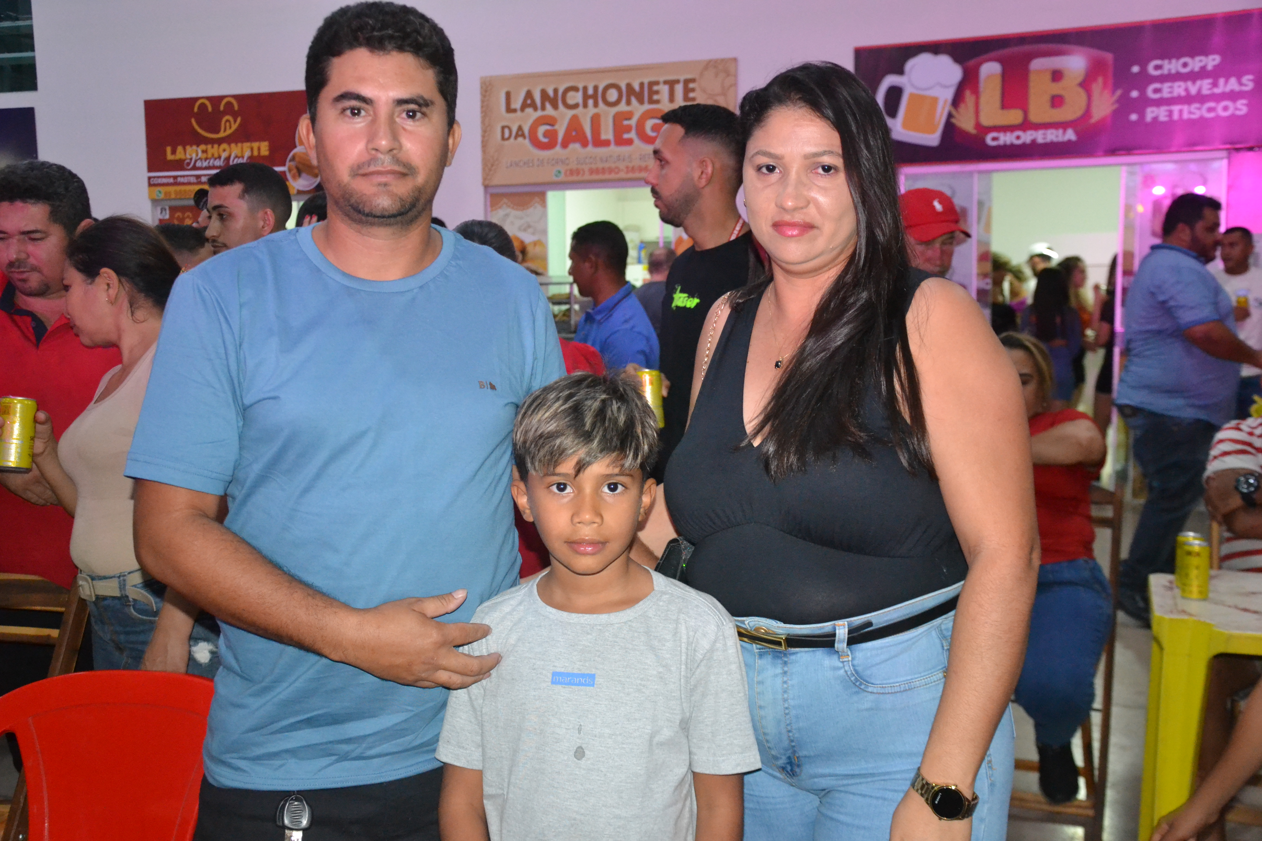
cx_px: 631
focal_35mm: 42
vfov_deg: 31.9
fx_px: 1472
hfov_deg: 46.4
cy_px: 420
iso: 3200
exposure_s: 1/60
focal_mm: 28
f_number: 4
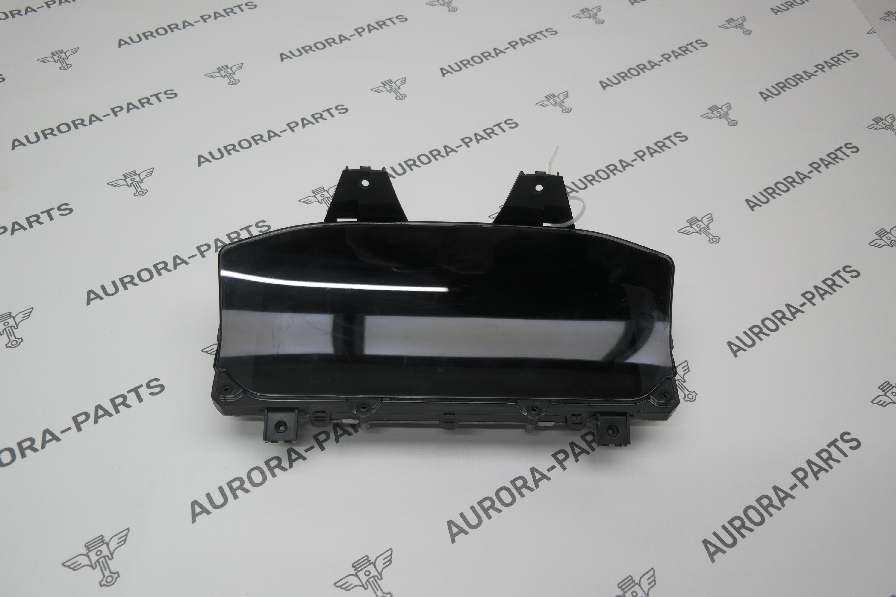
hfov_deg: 63.7
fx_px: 722
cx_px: 448
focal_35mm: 29
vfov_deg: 45.0
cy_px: 298
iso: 100
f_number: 3.5
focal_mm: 19
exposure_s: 1/80
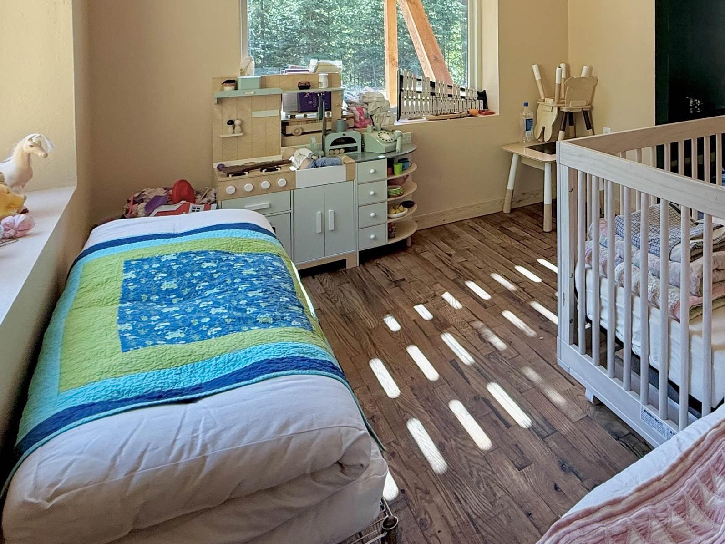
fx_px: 566
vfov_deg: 45.8
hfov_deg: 59.2
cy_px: 42
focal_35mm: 27
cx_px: 600
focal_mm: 2.22
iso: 160
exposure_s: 1/99
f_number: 2.2
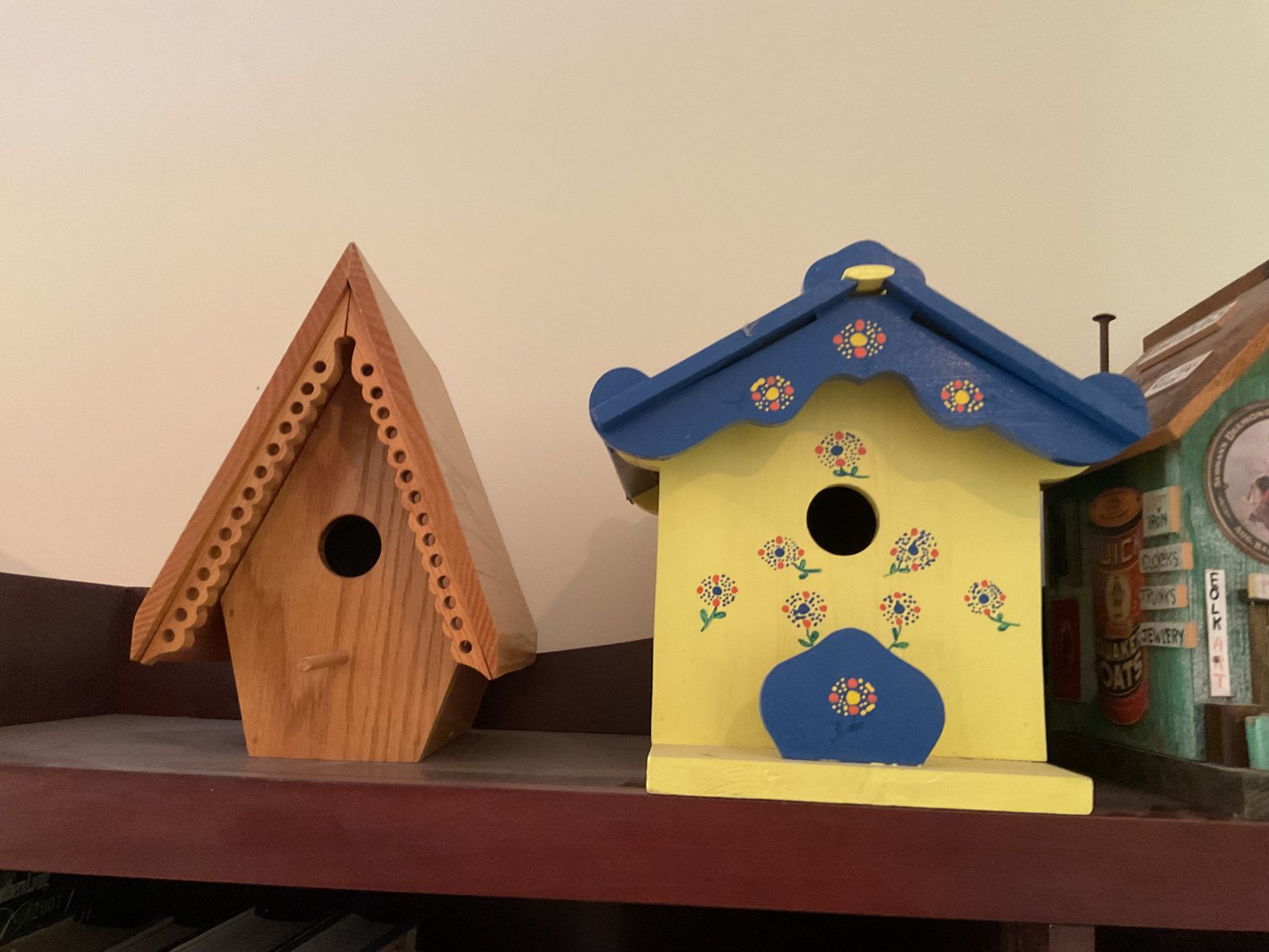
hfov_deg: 61.7
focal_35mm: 29
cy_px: 476
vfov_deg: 48.2
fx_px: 1063
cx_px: 634
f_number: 1.8
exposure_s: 1/30
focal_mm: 3
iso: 320
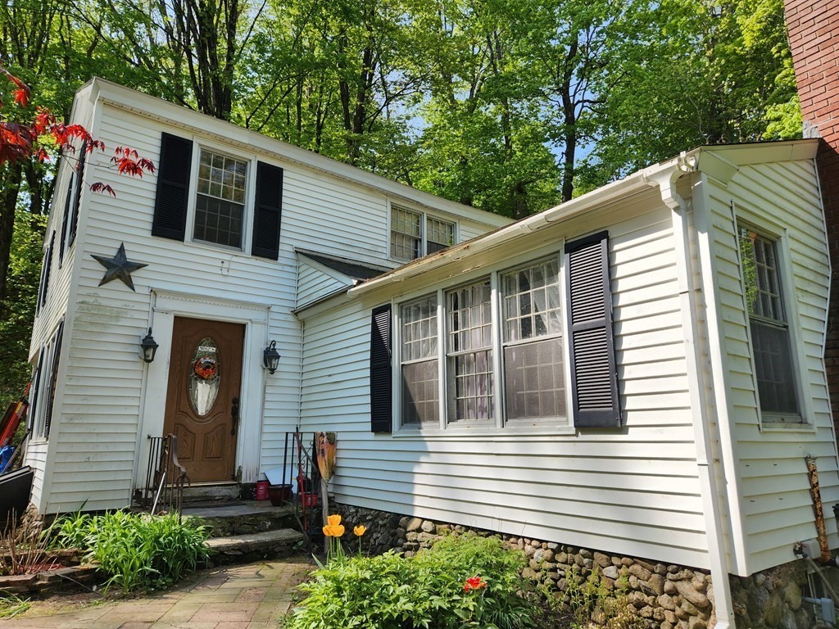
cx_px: 420
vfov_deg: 58.9
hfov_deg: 73.9
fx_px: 557
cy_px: 314
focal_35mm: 23
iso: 20
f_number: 1.8
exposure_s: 1/1002
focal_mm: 5.4
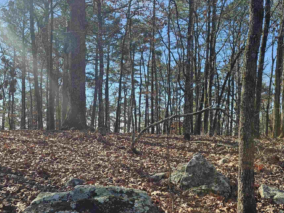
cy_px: 140
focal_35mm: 41
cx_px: 164
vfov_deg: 34.8
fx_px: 336
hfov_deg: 45.6
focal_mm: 6.3
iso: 10
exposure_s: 1/296
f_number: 1.7
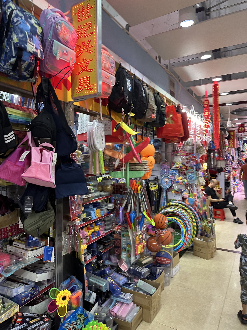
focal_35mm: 24
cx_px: 124
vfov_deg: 71.6
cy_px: 165
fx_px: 228
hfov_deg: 56.8
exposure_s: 1/50
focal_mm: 6.86
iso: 250
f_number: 1.78
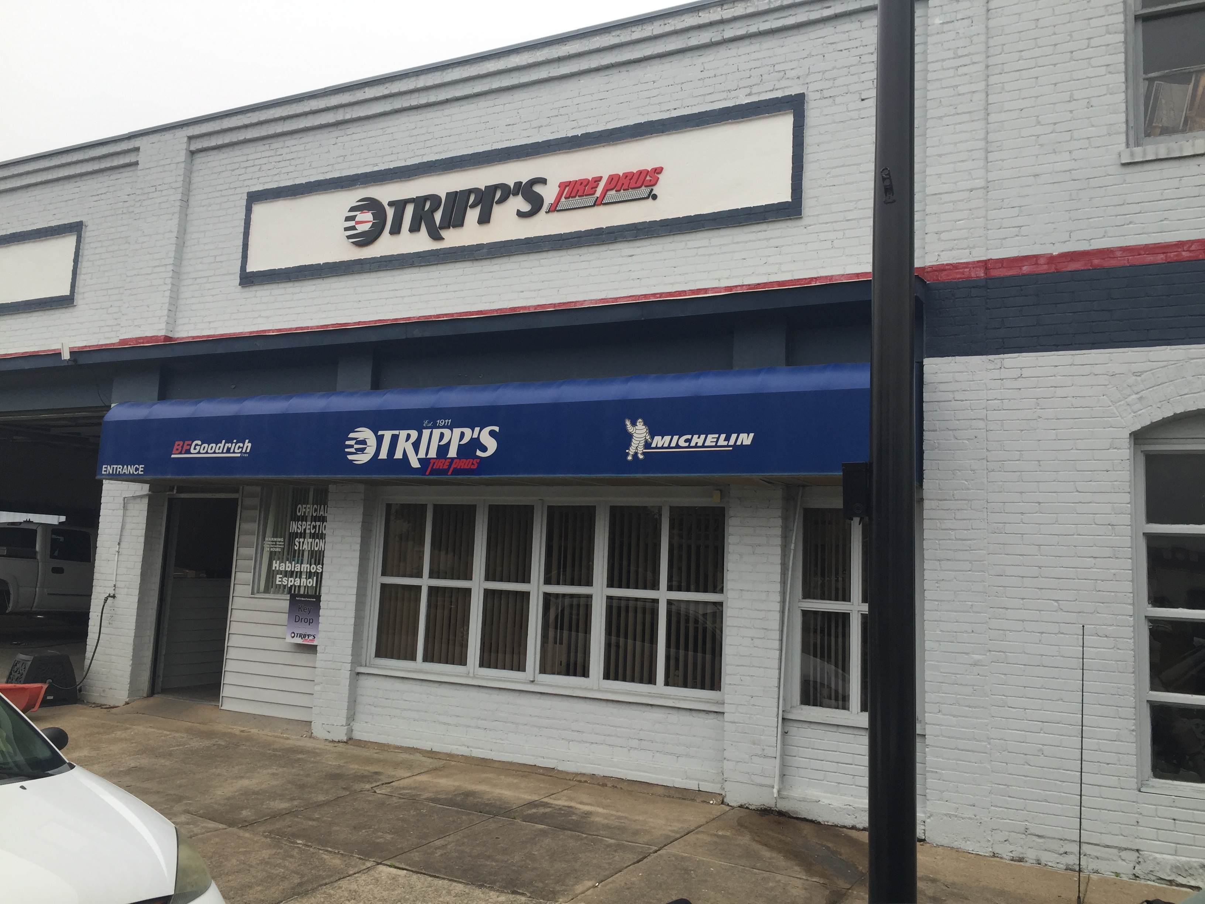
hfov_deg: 61.7
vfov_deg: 48.2
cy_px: 452
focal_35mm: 29
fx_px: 1010
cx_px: 602
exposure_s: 1/391
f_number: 2.2
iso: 32
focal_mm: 4.15
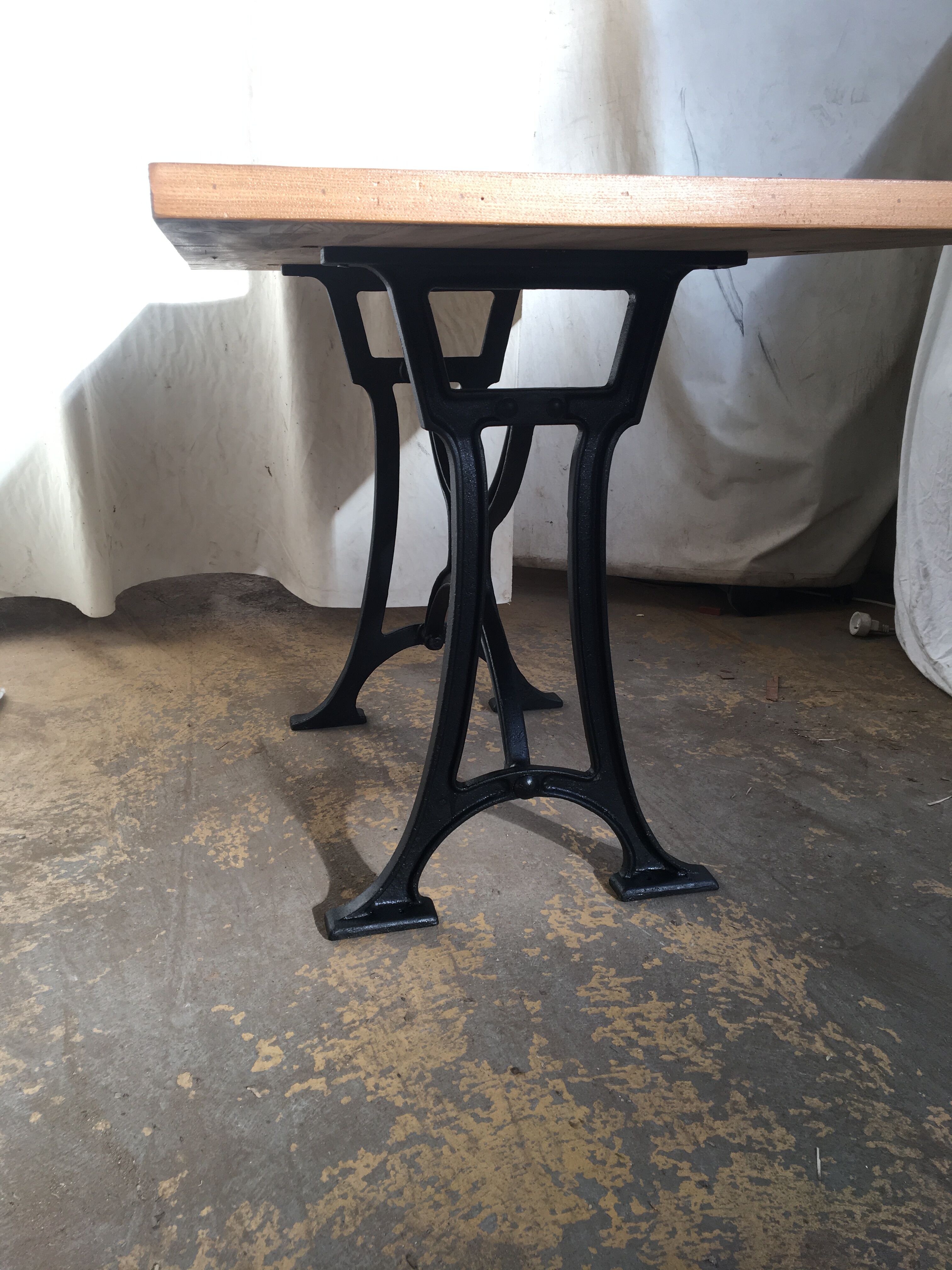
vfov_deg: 61.7
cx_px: 476
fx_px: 1063
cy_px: 635
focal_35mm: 29
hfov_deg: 48.2
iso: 32
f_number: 2.2
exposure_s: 1/100
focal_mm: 4.15
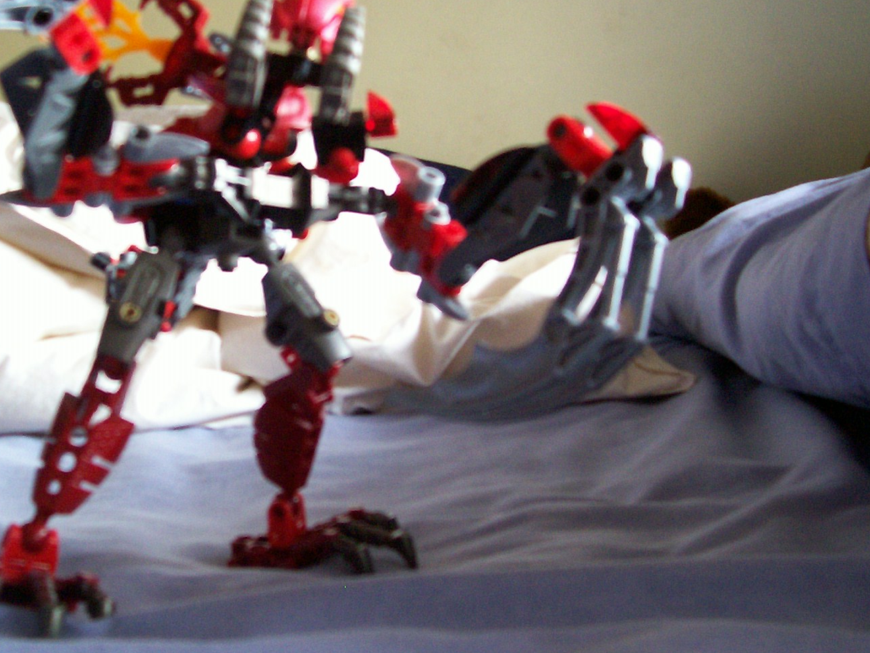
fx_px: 1357
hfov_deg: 35.3
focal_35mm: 54
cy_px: 326
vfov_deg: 27.0
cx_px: 303
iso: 160
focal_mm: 5.6
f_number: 2.7
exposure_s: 1/13.3
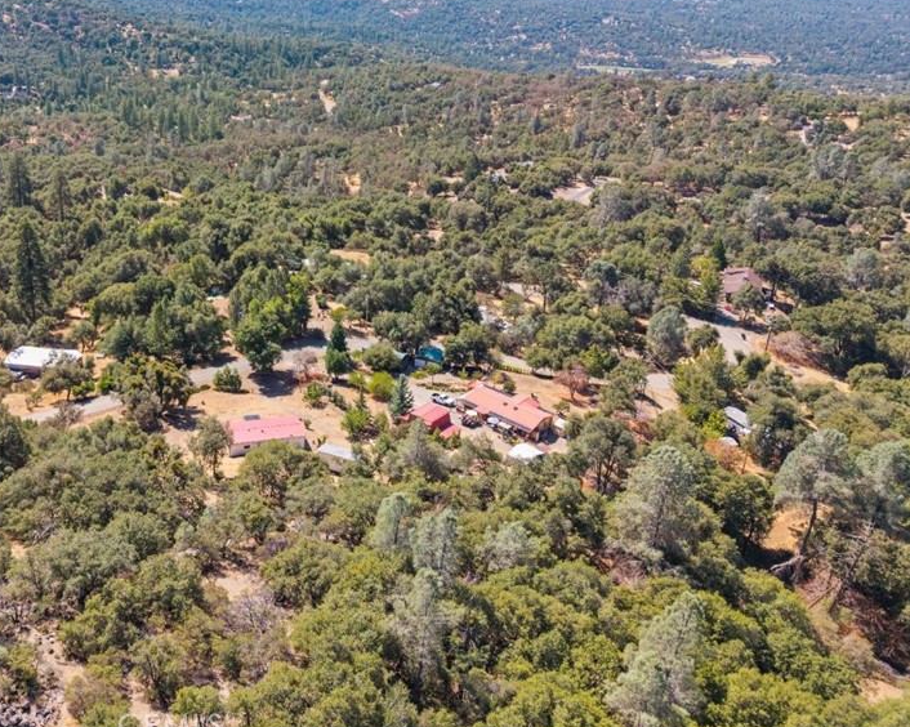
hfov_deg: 51.7
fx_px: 915
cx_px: 291
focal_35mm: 34
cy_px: 249
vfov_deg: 42.8
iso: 200
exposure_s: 1/2000
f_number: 1.8
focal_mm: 8.67
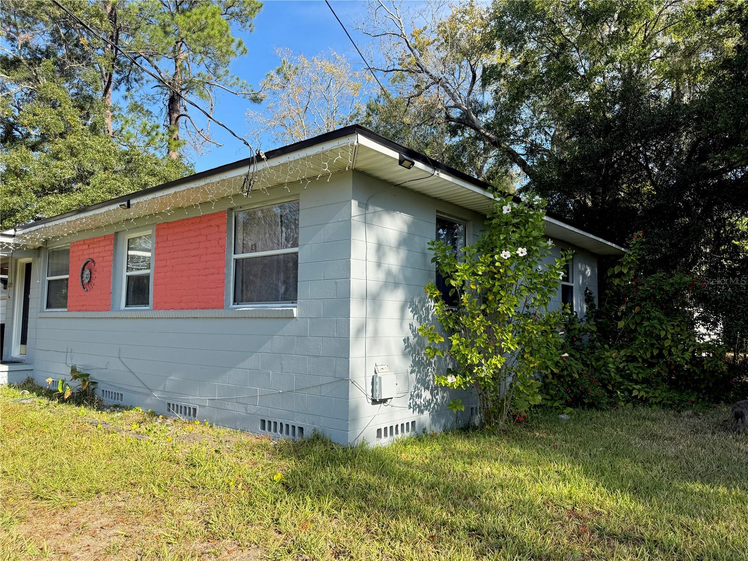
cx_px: 374
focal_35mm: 24
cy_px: 280
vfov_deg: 56.8
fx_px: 519
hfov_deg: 71.6
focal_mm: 6.76
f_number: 1.78
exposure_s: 1/2053
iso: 80
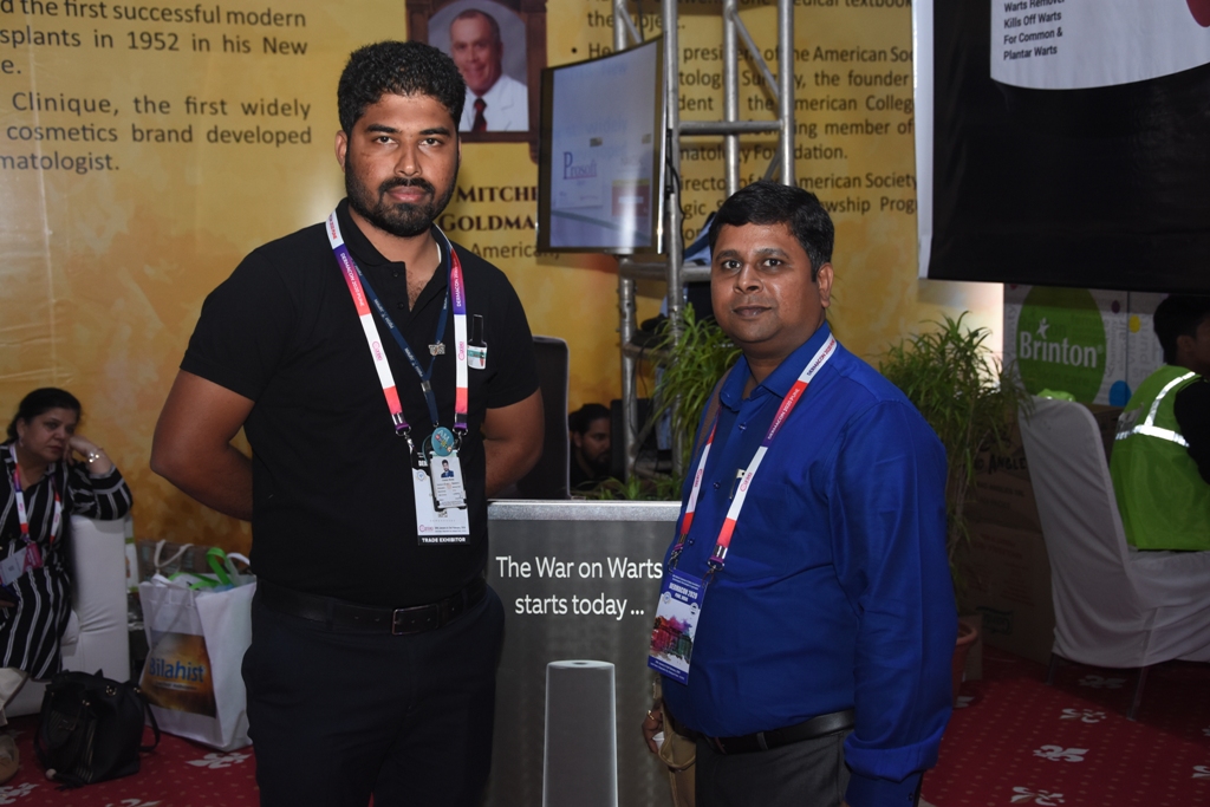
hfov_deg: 38.9
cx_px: 605
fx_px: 1714
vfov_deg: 26.5
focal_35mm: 51
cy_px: 404
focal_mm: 34
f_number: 4.5
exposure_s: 1/80
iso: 800
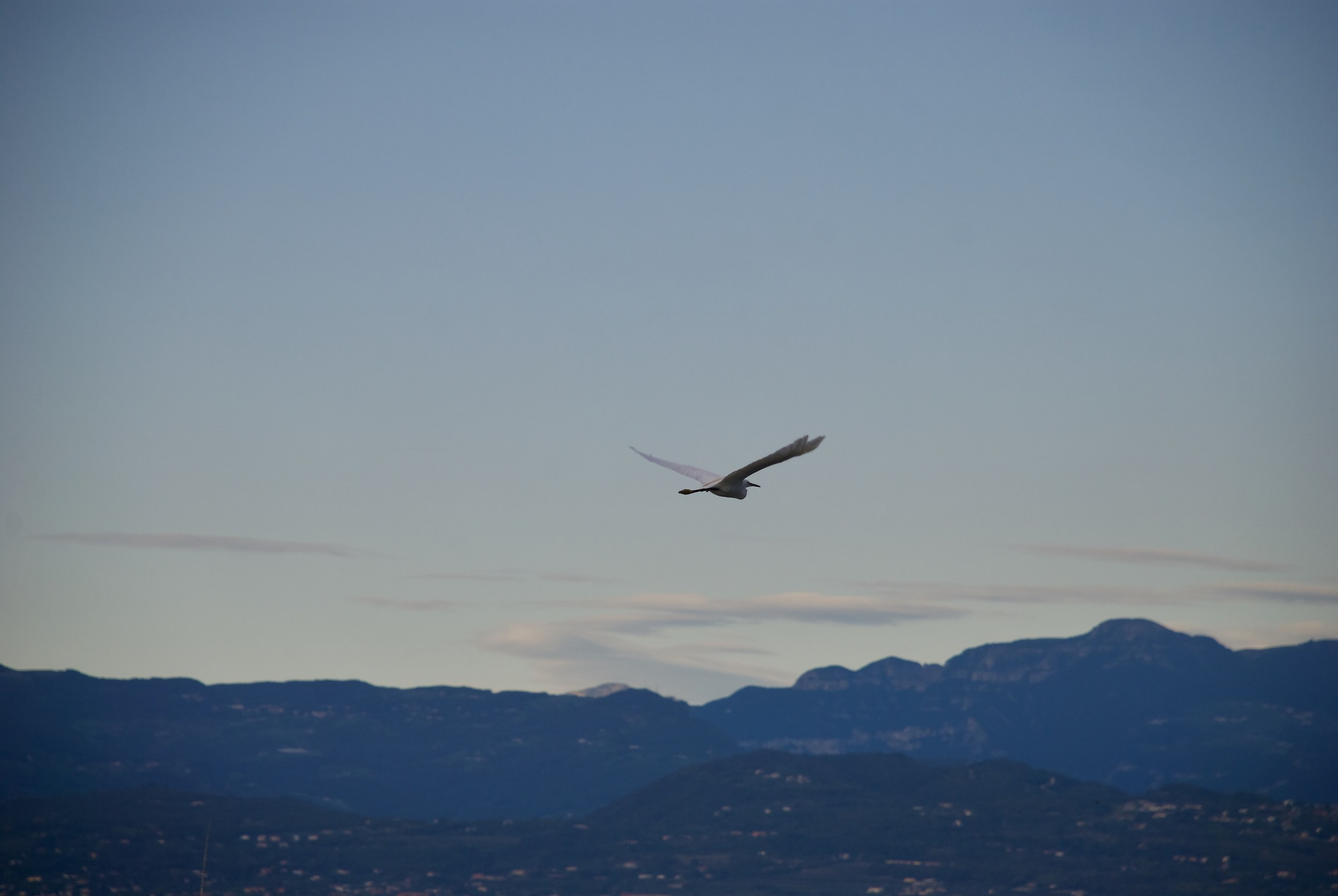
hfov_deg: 10.1
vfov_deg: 6.8
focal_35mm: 202
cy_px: 448
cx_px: 669
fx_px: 7534
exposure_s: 1/500
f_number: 5.6
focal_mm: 135
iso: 110
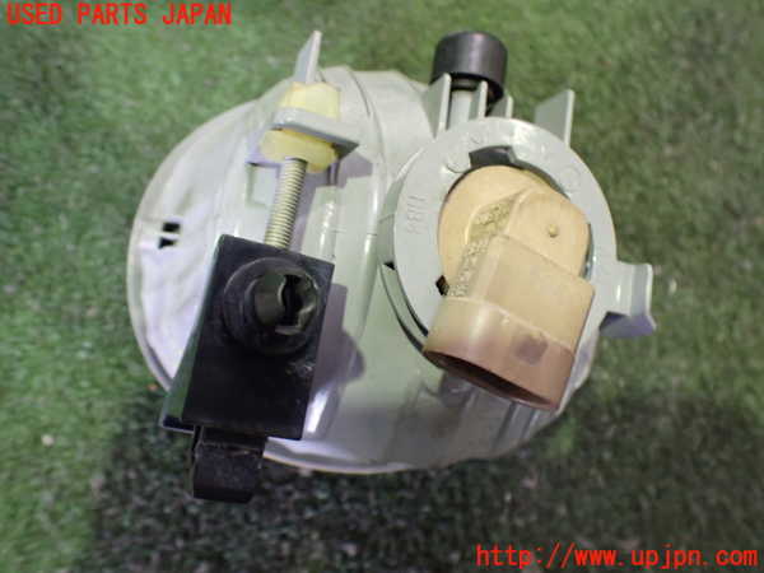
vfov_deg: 46.8
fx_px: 662
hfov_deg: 60.0
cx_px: 382
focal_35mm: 30
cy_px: 286
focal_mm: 5.4
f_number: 2.3
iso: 800
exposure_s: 1/30
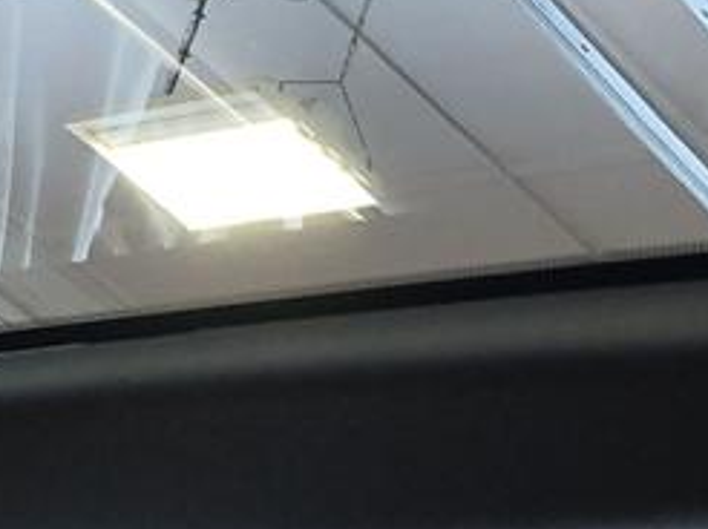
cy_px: 1018
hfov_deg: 15.7
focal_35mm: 125
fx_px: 2554
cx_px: 164
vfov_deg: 10.9
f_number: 1.8
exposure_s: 1/60
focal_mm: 5.56
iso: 576
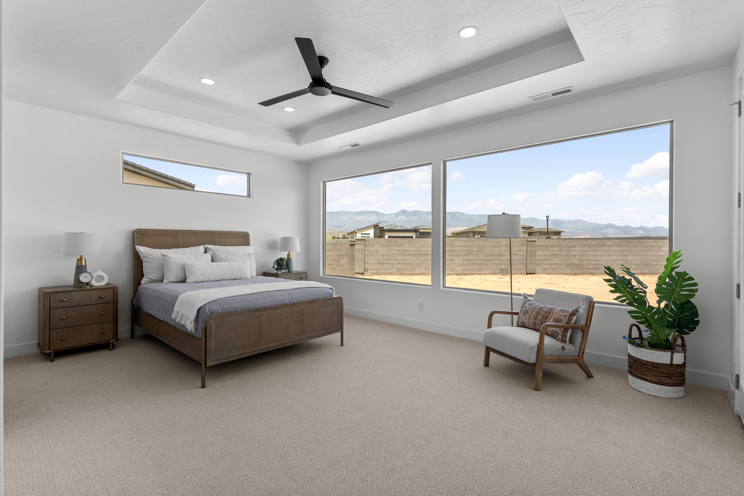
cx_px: 372
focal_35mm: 16
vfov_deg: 73.1
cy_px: 248
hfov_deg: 96.0
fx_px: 335
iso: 800
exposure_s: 1/500
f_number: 5.6
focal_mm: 16.2
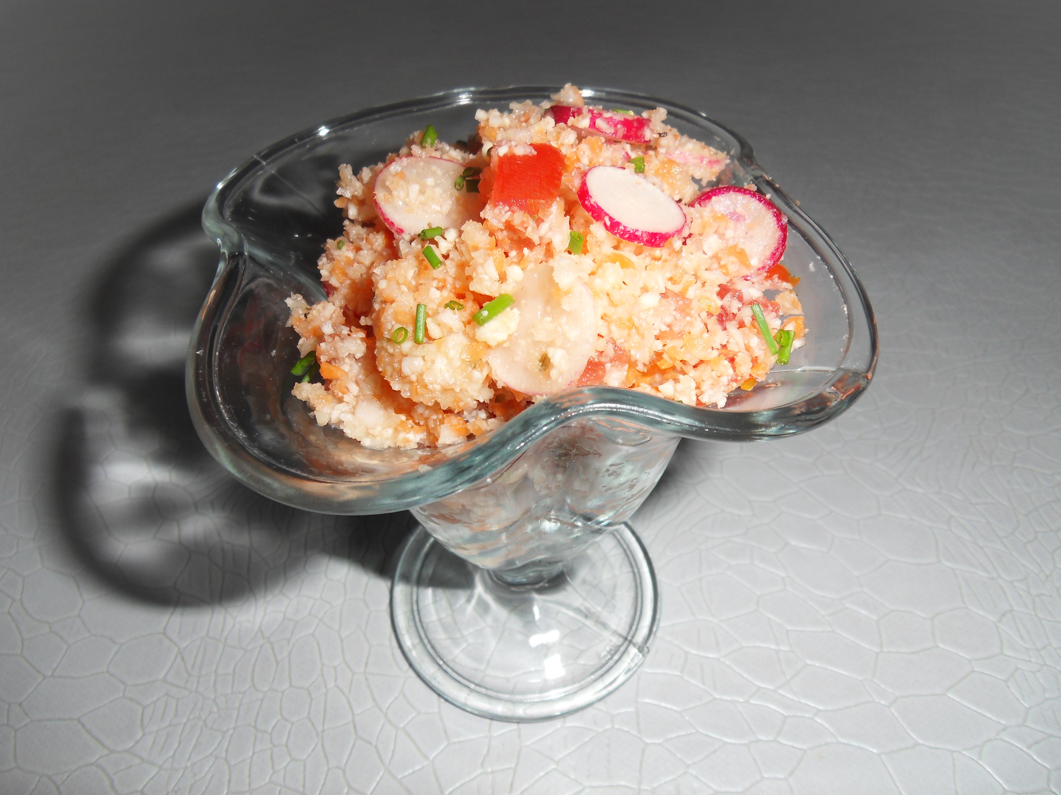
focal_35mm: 24
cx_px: 530
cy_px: 398
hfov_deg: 71.6
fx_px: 736
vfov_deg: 56.8
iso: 100
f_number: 7.5
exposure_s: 1/45
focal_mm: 4.2
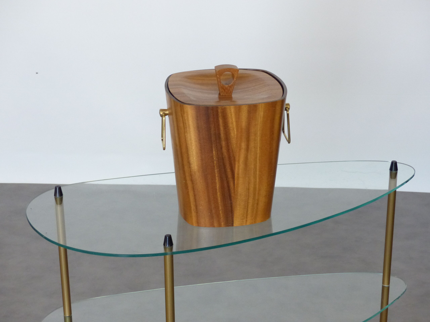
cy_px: 161
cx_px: 215
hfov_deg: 25.0
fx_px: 969
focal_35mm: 78
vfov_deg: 18.9
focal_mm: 14
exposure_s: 1/6
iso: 400
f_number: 2.8
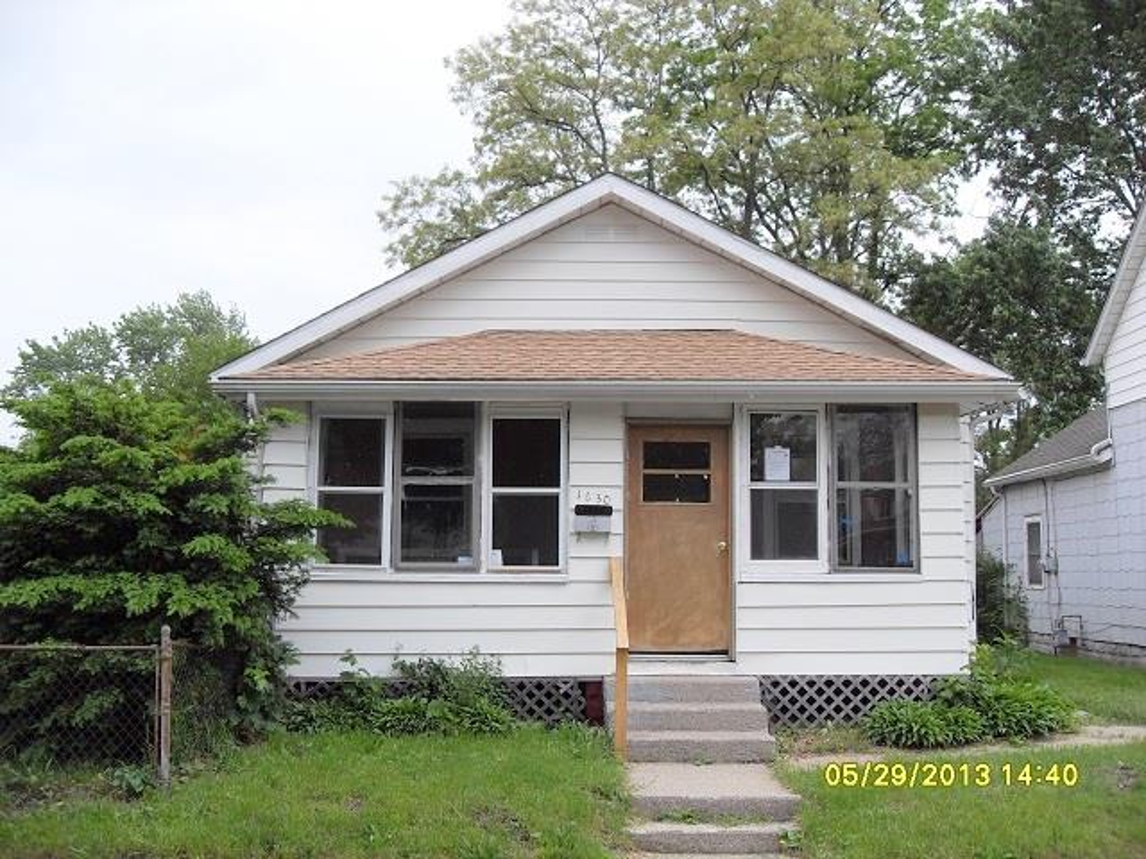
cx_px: 573
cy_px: 430
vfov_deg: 41.8
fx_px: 1126
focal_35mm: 34
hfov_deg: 54.0
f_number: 2.8
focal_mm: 6.3
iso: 80
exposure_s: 1/1000
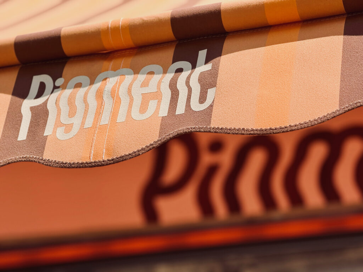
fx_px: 1258
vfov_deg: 12.3
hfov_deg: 16.4
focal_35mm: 120
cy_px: 136
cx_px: 182
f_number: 2.8
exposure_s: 1/1451
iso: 64
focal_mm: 15.66
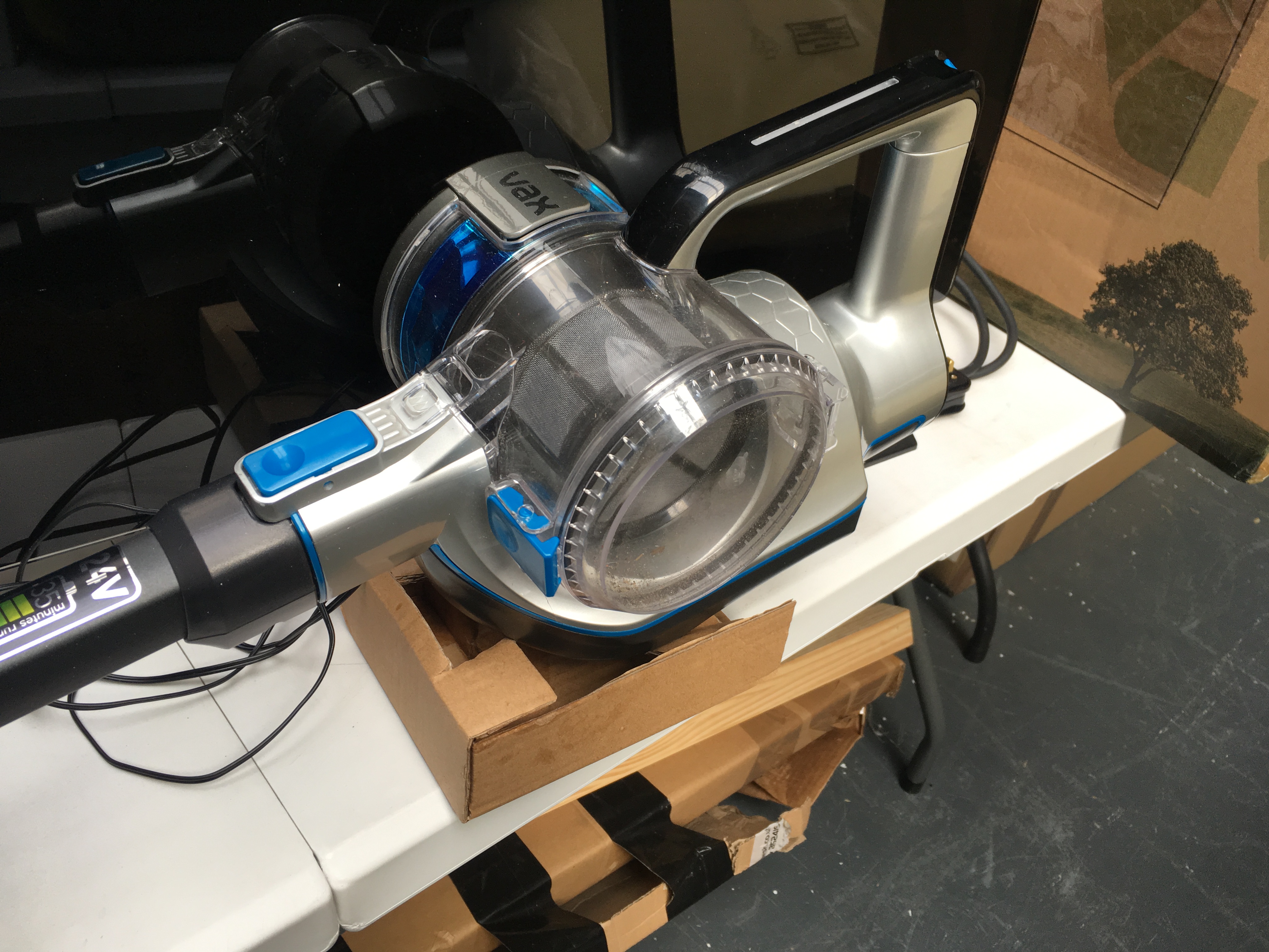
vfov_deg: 48.2
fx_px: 1063
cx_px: 634
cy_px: 476
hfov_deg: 61.7
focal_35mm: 29
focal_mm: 4.15
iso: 40
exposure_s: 1/100
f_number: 2.2
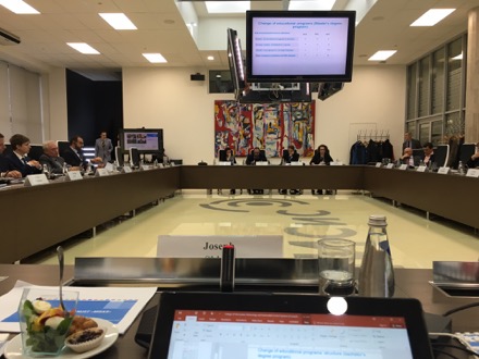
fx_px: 401
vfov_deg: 48.2
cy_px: 180
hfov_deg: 61.7
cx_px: 240
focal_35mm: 29
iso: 25
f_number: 2.2
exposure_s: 1/33
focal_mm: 4.15
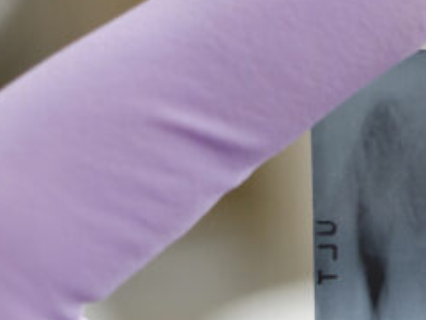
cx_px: 571
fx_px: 2635
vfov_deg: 6.9
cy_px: 320
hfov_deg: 9.1
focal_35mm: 214
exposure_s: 1/100
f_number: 4.5
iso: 320
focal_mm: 35
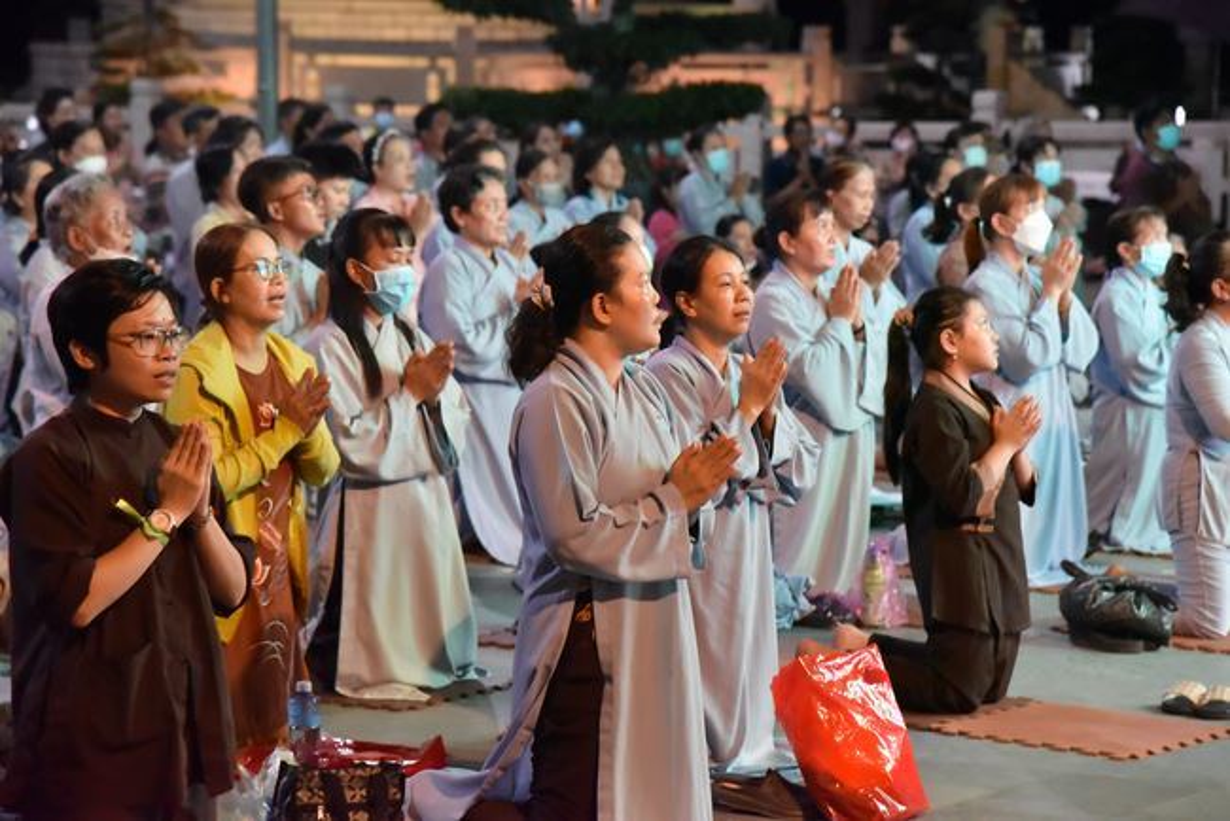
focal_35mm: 120
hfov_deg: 17.1
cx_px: 615
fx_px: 4102
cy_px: 410
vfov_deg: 11.4
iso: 6400
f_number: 5
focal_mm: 120
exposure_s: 1/160
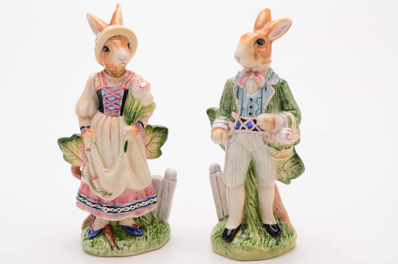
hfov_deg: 29.3
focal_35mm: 69
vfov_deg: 19.6
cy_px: 132
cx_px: 199
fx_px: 761
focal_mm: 46
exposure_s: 1/160
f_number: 22
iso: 100
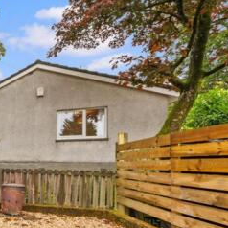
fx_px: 209
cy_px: 162
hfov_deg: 35.6
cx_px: -76
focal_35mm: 28
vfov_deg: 55.3
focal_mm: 12
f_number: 16
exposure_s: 1/1.67
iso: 640
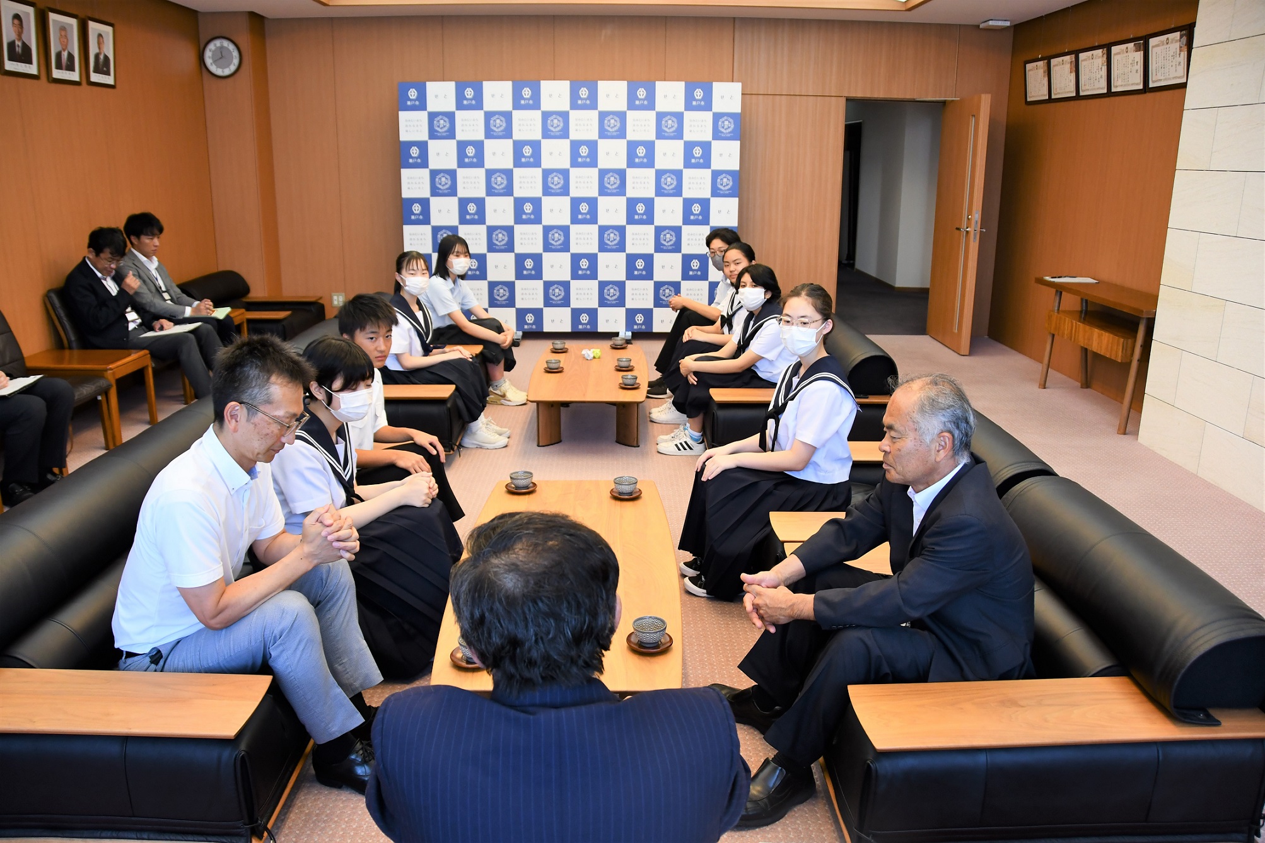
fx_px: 949
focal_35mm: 27
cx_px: 632
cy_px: 422
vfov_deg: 47.9
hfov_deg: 67.4
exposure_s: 1/250
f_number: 3.5
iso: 800
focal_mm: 18
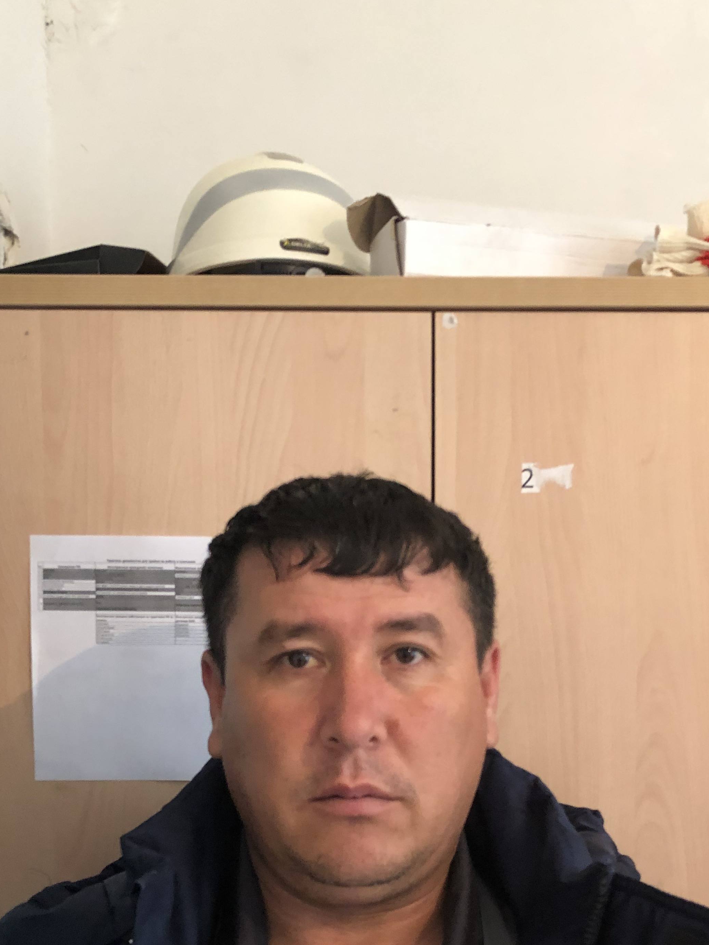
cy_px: 684
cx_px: 397
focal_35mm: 41
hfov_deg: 35.1
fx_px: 1120
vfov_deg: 44.6
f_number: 1.8
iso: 100
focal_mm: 3.99
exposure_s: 1/9
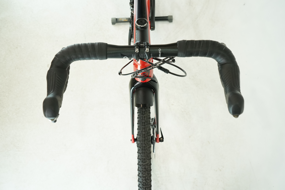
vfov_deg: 43.6
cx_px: 142
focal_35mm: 30
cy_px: 95
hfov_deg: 61.9
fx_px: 237
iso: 1600
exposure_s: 1/200
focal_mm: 30
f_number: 5.6
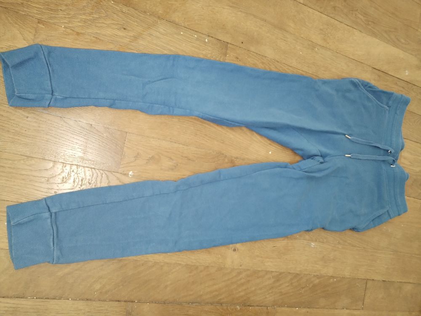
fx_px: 316
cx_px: 210
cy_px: 158
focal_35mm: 26
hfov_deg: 67.3
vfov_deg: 53.1
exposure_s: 1/17
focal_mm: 4.75
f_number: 1.8
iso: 1600
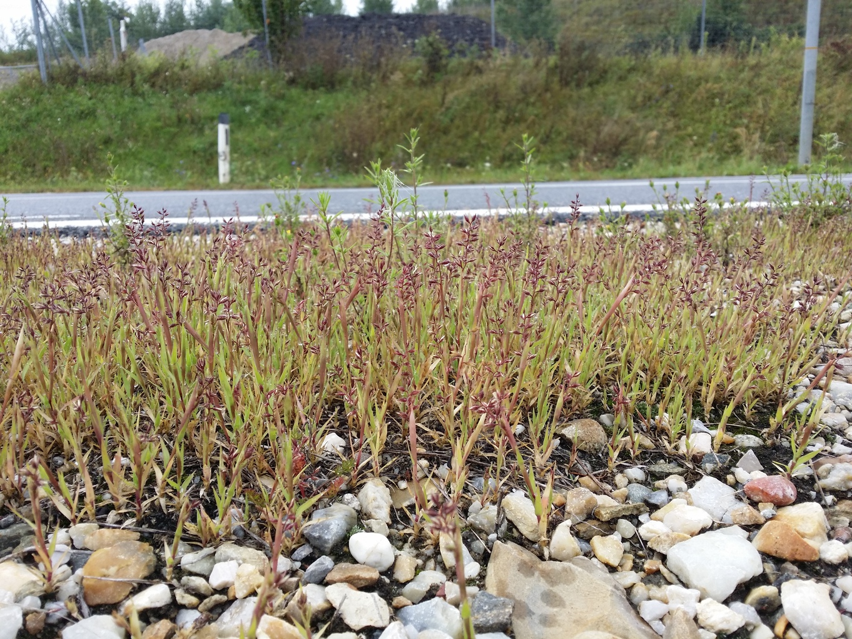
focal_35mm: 31
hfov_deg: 58.3
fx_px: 763
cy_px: 320
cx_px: 426
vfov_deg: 45.5
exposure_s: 1/239
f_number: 2.2
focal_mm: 4.13
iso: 50
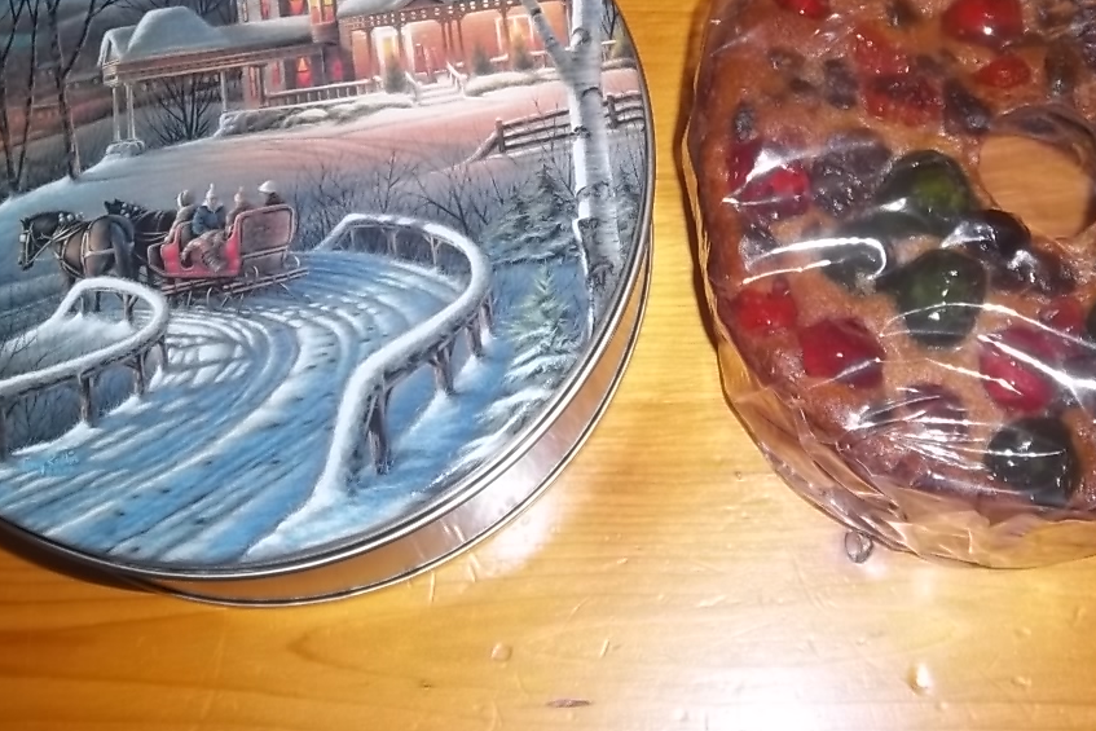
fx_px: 1675
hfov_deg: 36.2
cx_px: 638
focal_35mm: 55
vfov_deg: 24.3
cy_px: 150
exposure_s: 1/40
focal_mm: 6.17
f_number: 3.86
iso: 64
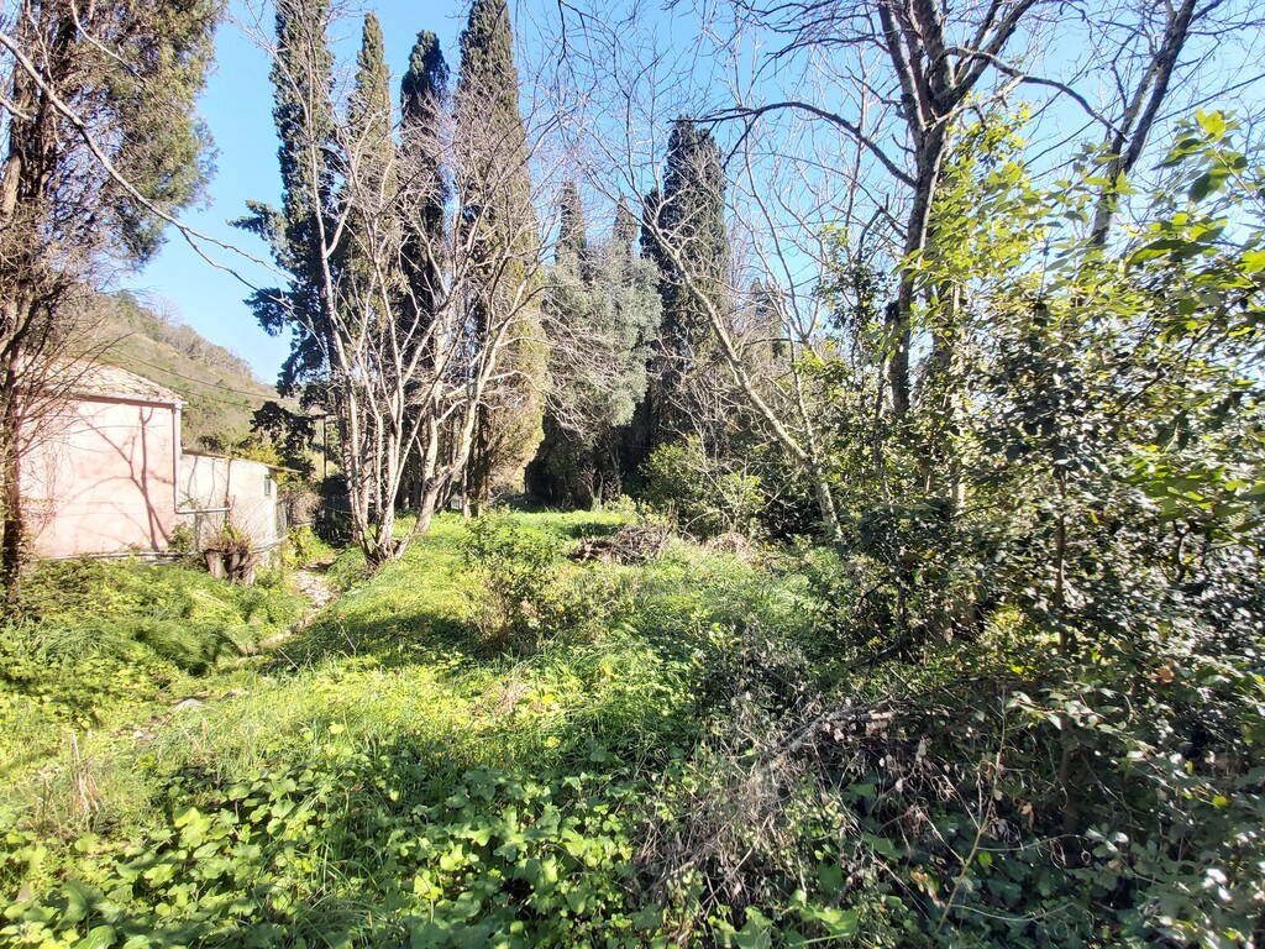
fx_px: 439
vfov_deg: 94.5
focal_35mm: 12
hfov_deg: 110.5
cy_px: 474
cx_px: 632
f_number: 2.2
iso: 40
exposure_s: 1/185
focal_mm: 1.42
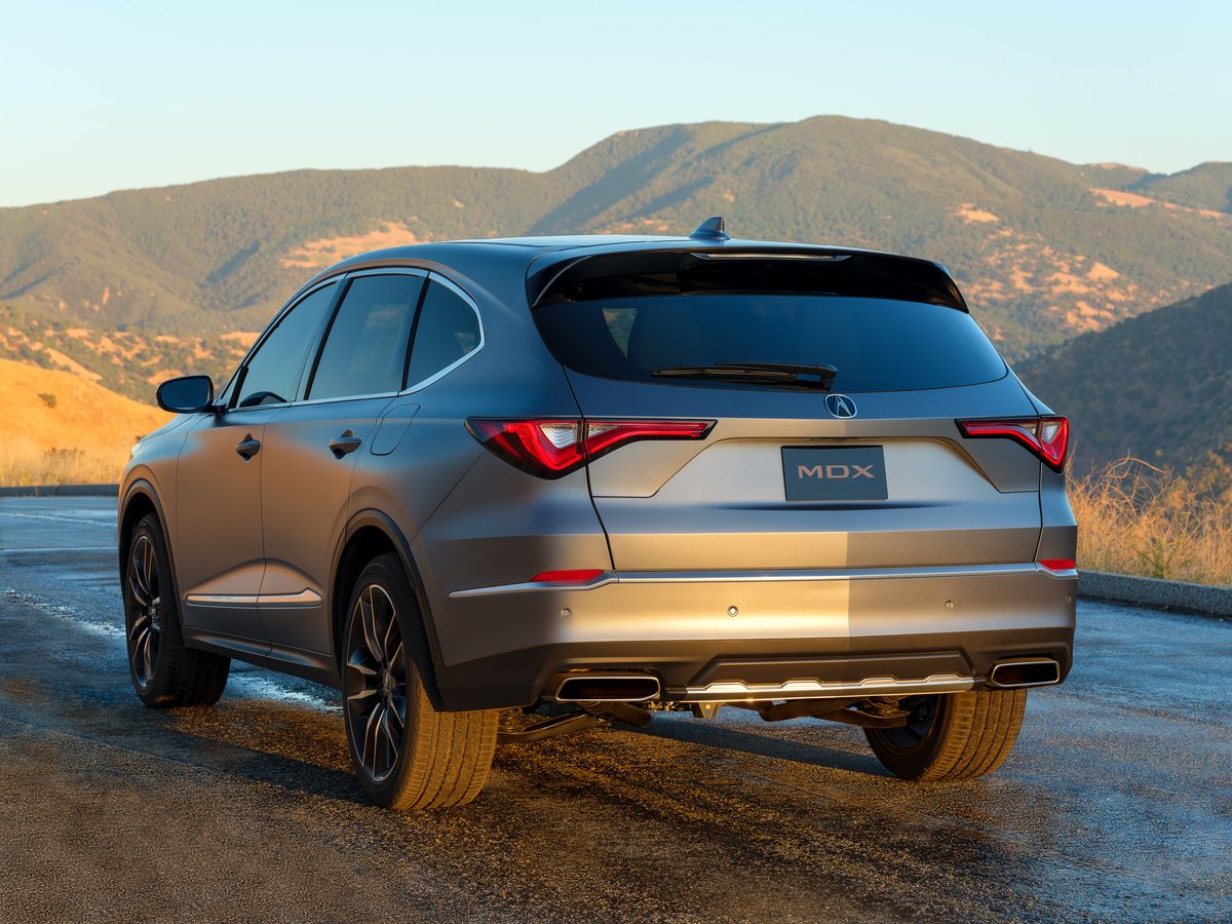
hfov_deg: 22.5
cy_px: 462
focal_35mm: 87
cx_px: 616
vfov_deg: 17.0
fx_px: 3096
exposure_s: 1/6
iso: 100
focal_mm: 110
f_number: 11
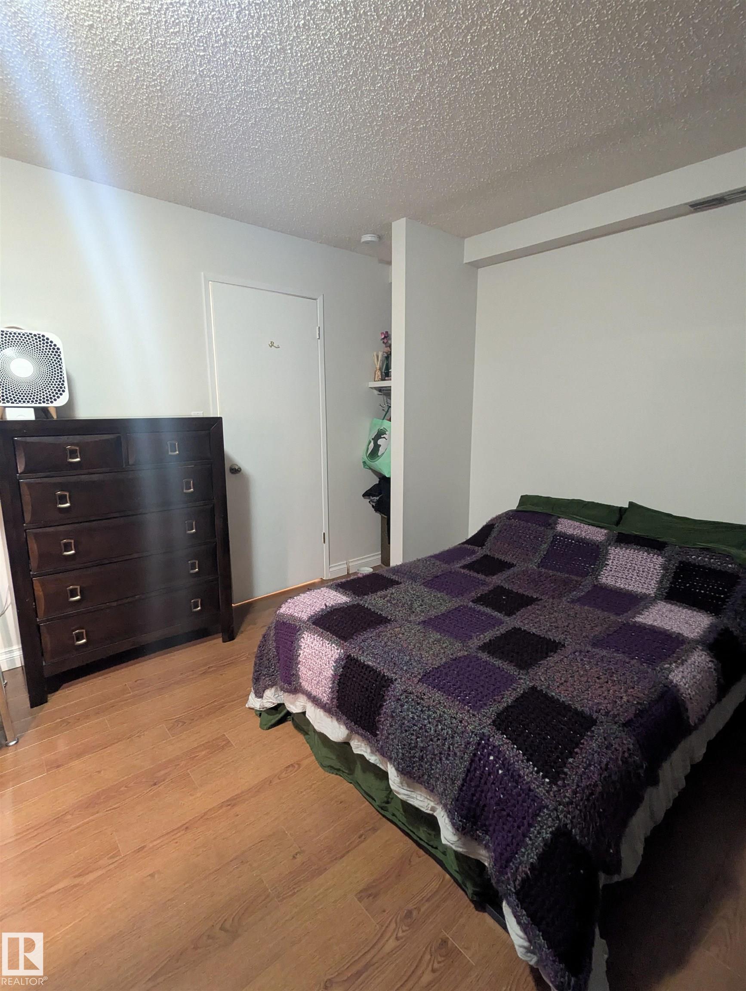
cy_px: 496
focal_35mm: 16
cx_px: 373
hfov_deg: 78.2
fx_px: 459
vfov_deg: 94.4
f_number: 2.2
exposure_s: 1/24
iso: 925
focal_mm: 2.35
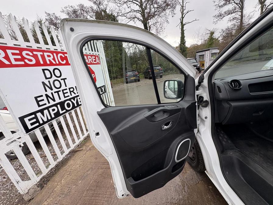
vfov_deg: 85.7
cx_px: 136
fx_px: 110
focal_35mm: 14
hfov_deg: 102.1
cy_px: 102
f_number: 2.2
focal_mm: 2.22
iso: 40
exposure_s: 1/171
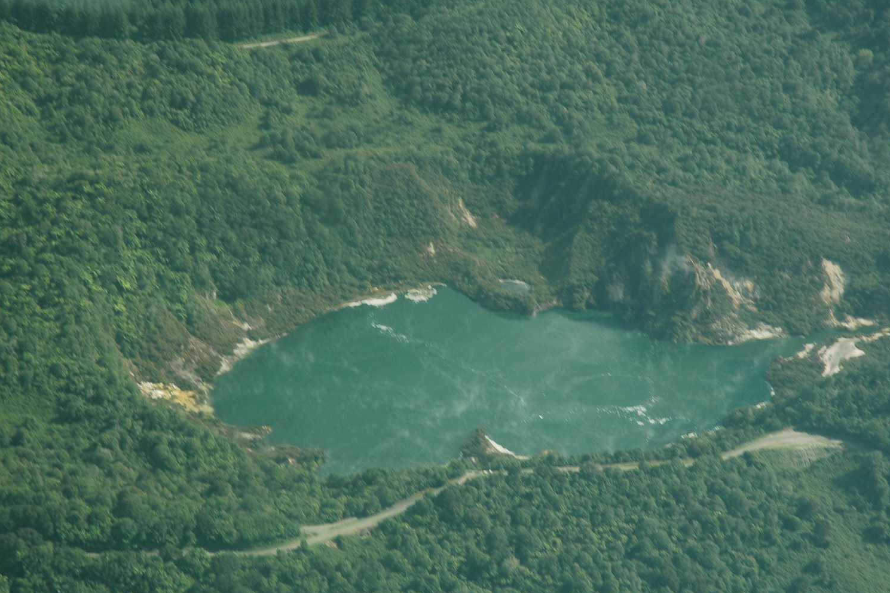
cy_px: 297
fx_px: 2620
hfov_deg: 19.3
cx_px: 448
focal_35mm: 106
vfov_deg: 12.9
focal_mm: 70
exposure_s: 1/160
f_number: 10
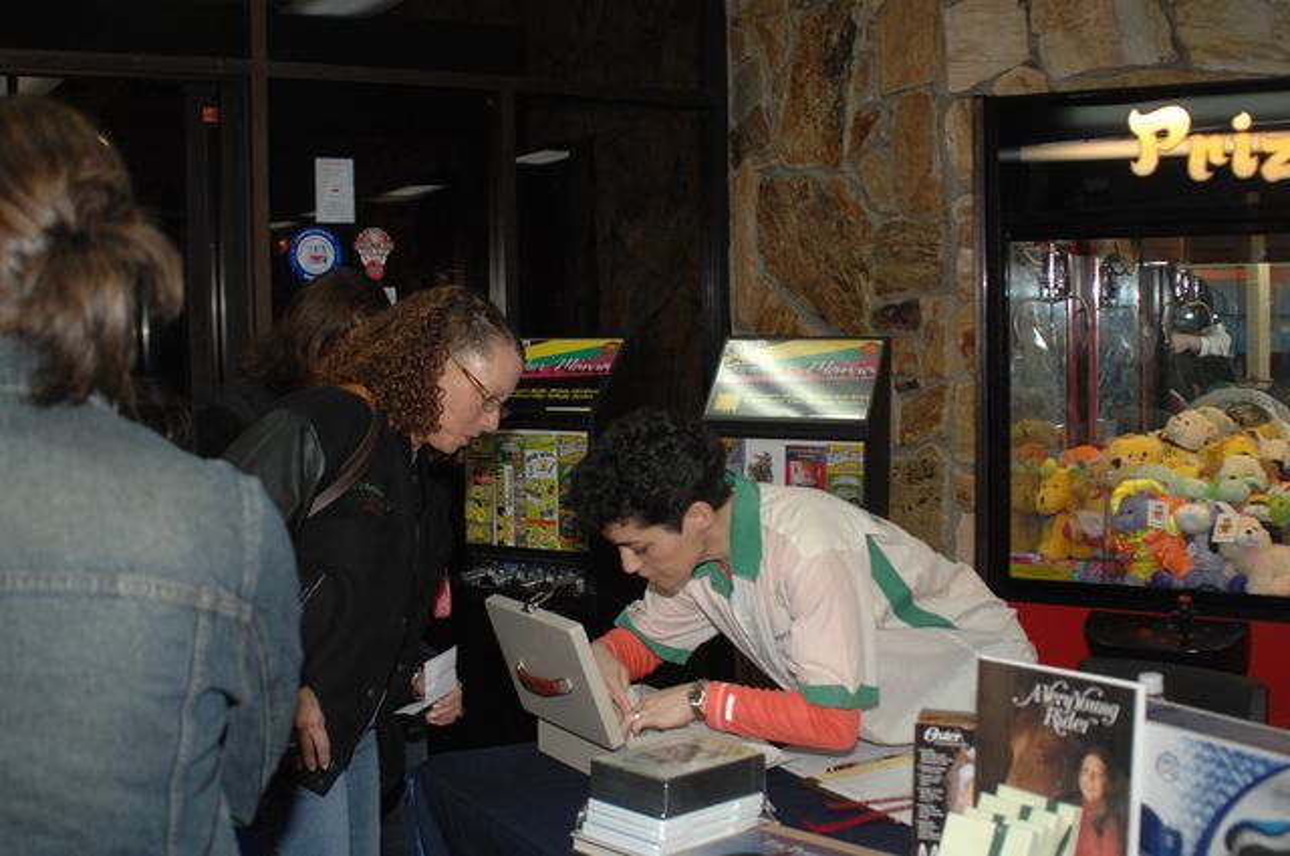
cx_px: 645
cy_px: 428
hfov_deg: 46.5
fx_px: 1503
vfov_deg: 31.8
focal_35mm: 42
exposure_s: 1/125
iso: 400
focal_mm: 28
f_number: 3.5
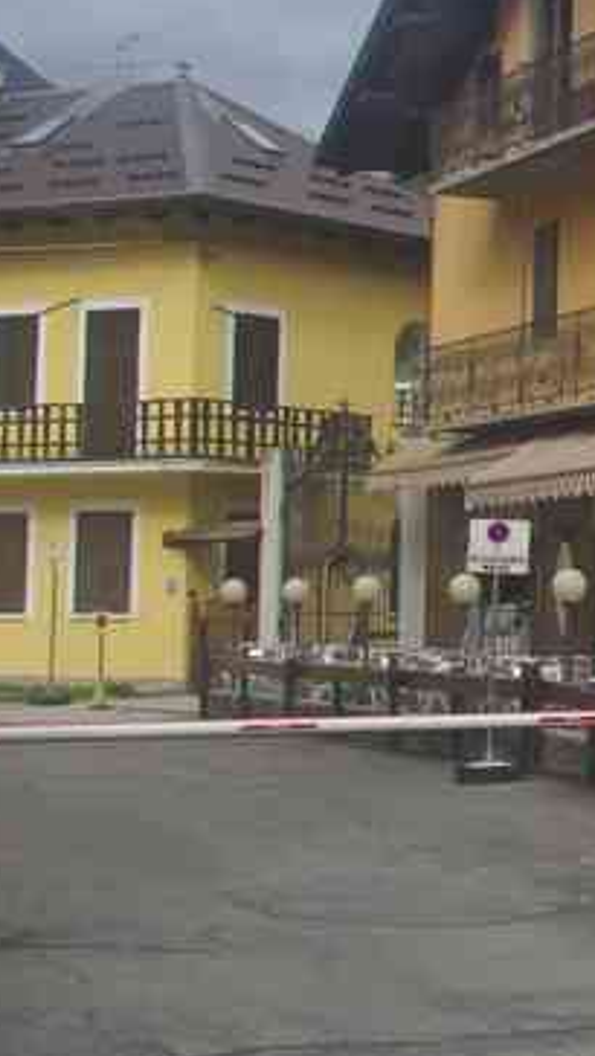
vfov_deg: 23.4
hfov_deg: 11.7
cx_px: 1287
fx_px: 2534
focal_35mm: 90
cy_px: 302
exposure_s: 1/60
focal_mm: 21
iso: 200
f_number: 11
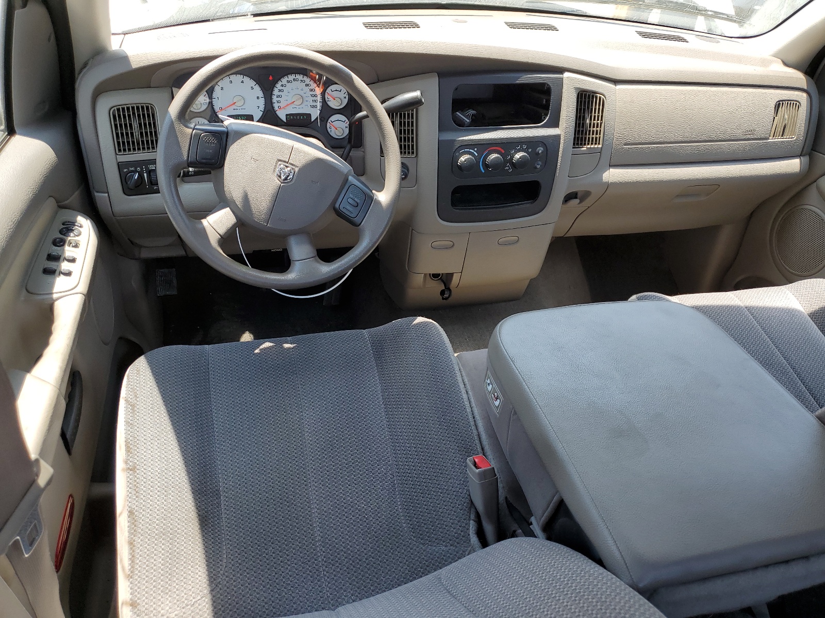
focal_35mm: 26
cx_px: 412
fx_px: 620
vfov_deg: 53.1
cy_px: 309
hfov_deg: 67.3
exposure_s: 1/370
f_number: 1.5
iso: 50
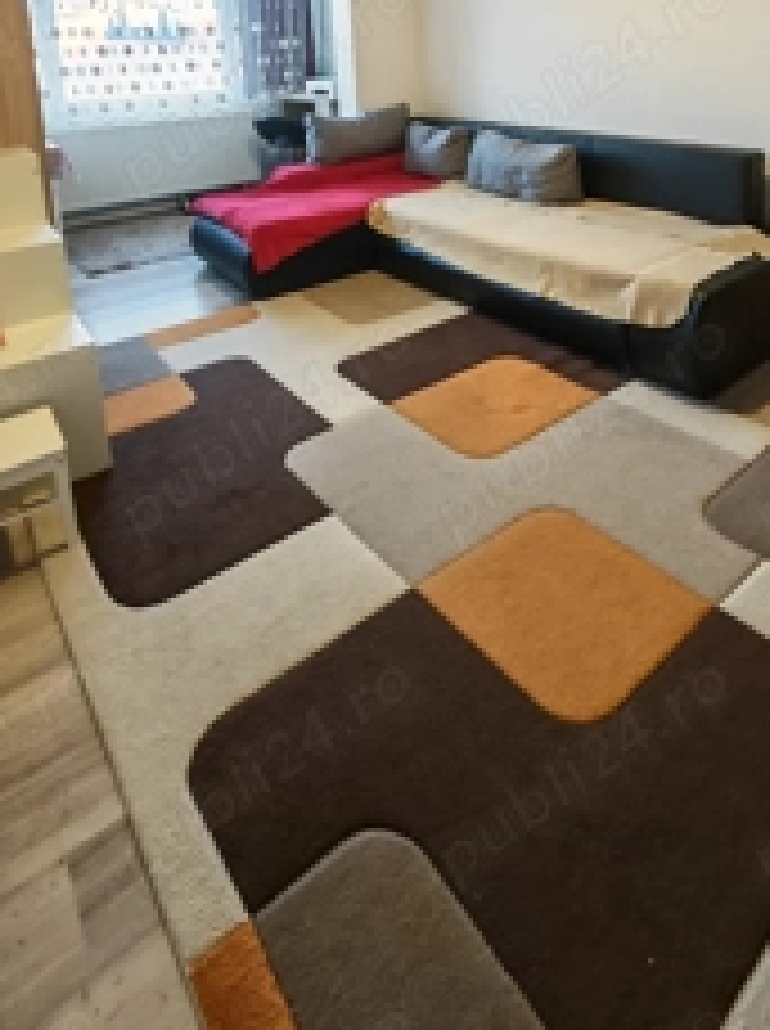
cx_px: 423
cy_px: 157
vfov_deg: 68.6
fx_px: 625
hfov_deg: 63.2
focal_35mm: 21
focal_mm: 1.82
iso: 320
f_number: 2
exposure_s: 1/25
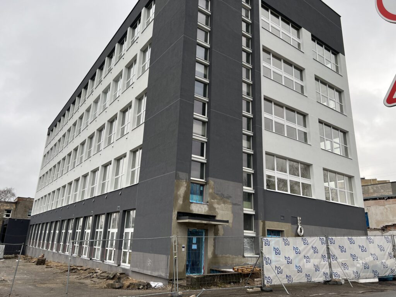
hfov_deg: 67.3
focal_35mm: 26
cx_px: 198
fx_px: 297
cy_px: 148
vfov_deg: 53.1
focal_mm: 5.7
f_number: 1.5
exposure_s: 1/374
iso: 50
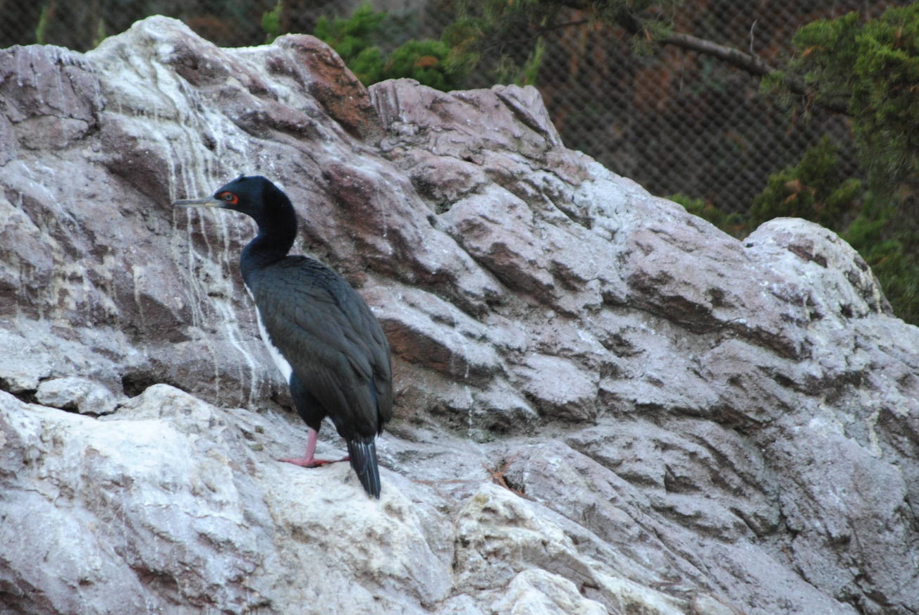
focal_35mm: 368
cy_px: 348
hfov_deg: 5.6
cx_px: 383
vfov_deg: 3.7
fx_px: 9406
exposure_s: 1/50
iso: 400
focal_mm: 200
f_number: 5.6
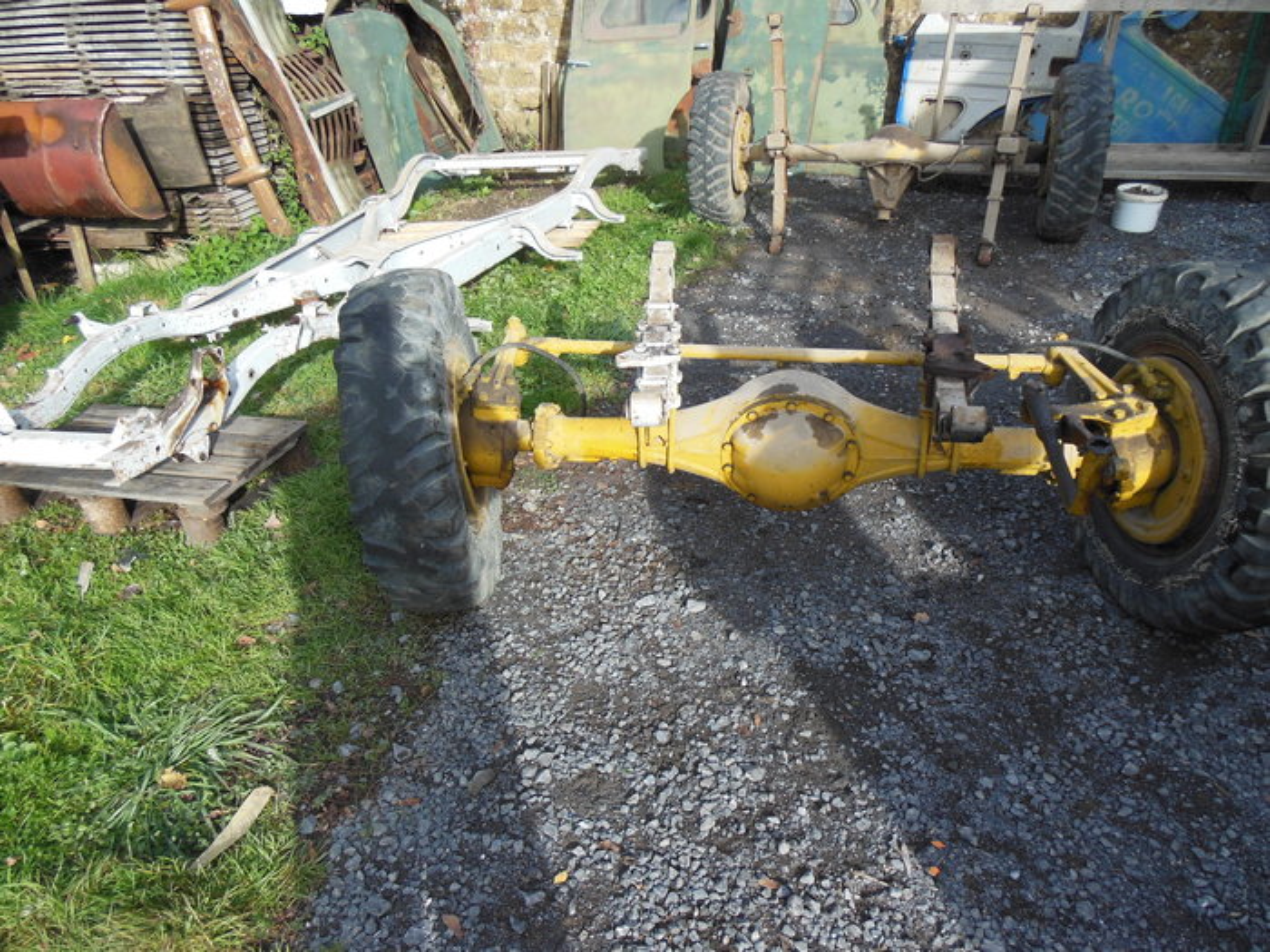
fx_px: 917
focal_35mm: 25
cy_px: 476
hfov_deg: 69.4
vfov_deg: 54.9
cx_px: 635
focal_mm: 4.5
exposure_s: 1/640
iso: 125
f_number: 3.2
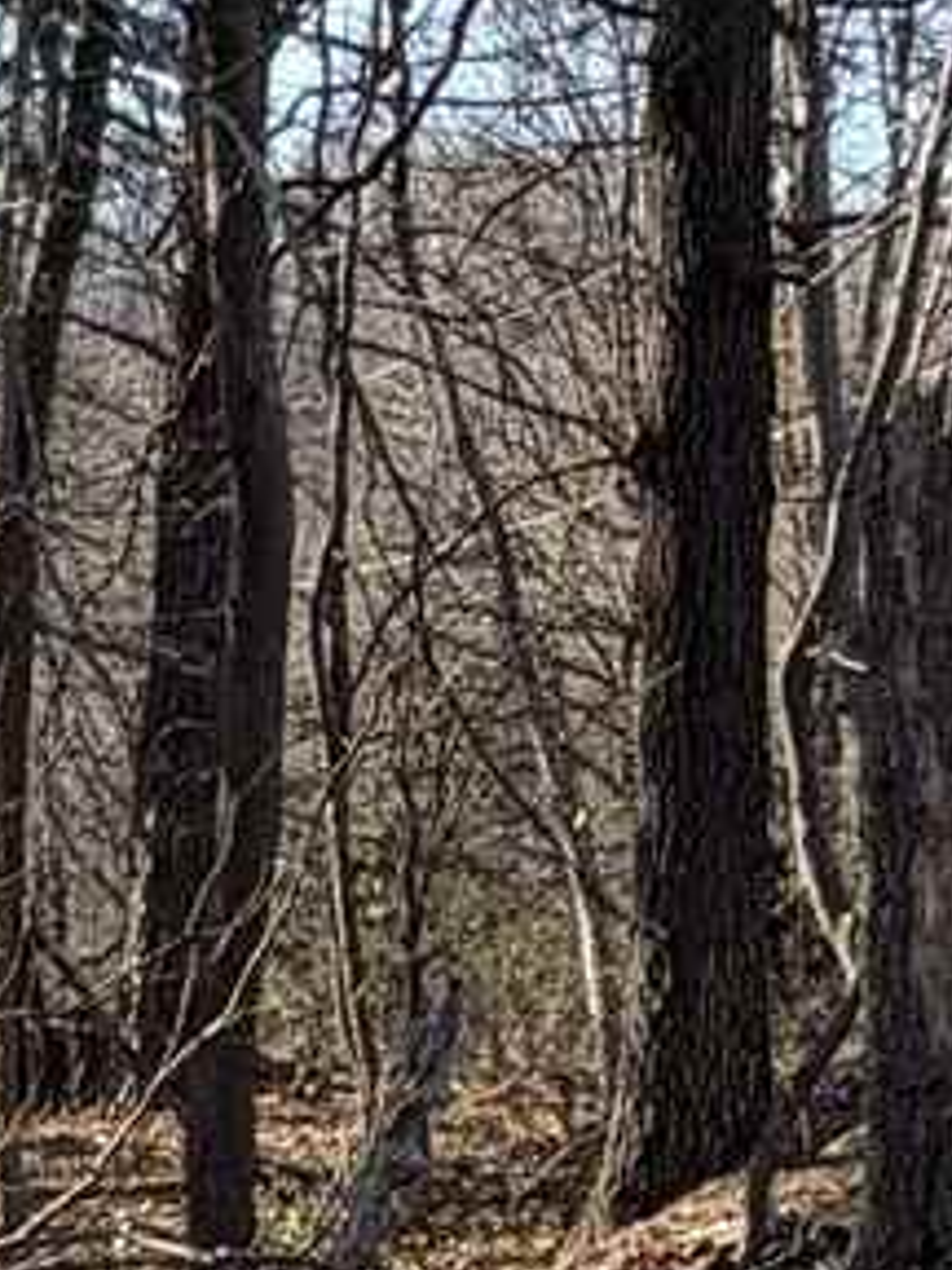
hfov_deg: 12.7
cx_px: -348
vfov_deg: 17.4
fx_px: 4107
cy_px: 1085
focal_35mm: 112
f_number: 2.2
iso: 64
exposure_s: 1/502
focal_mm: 2.22
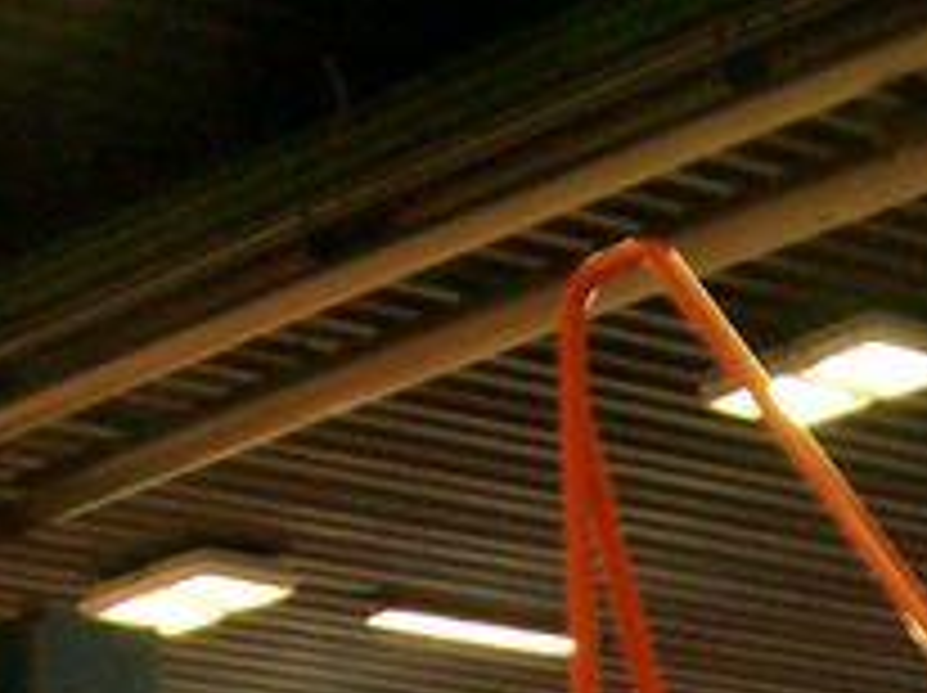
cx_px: 1287
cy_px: 1580
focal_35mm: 179
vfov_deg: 7.8
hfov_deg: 10.7
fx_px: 4788
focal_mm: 5.9
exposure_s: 1/16
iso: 140
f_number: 4.5
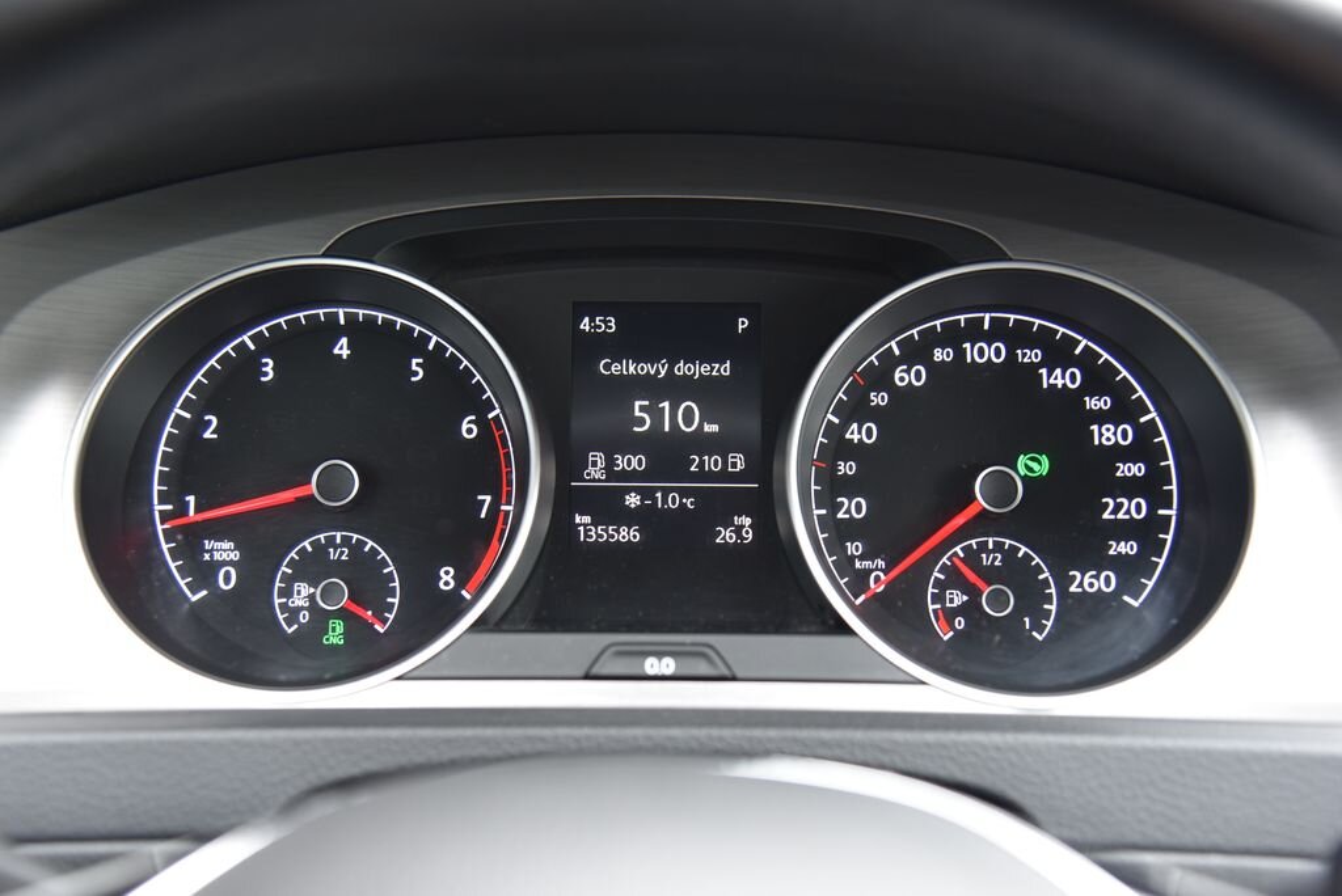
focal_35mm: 46
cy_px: 448
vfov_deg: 29.3
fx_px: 1716
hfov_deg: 42.7
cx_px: 671
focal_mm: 46
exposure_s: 1/13
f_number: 4
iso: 500
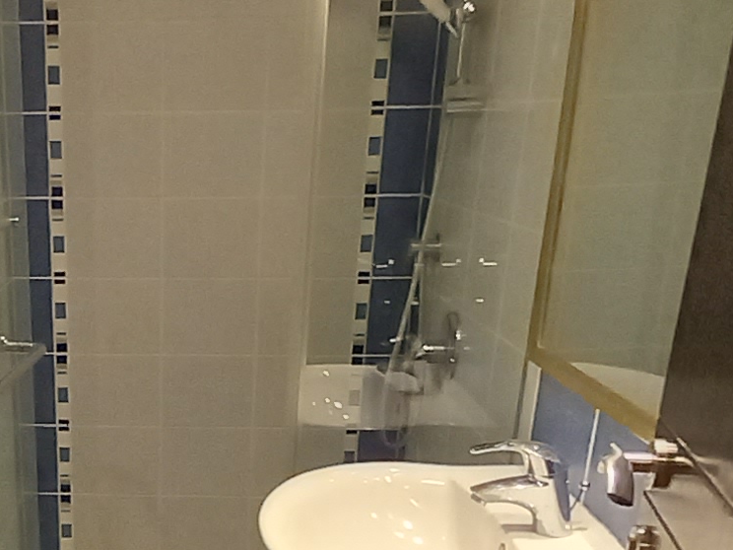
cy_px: 542
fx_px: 953
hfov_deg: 39.3
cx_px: 85
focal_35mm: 45
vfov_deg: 30.1
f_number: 2.2
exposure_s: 1/25
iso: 200
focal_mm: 1.13
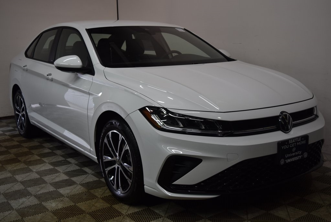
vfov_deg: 30.9
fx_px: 400
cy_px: 111
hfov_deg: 44.9
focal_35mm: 44
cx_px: 166
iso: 400
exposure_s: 1/80
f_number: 4.5
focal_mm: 29
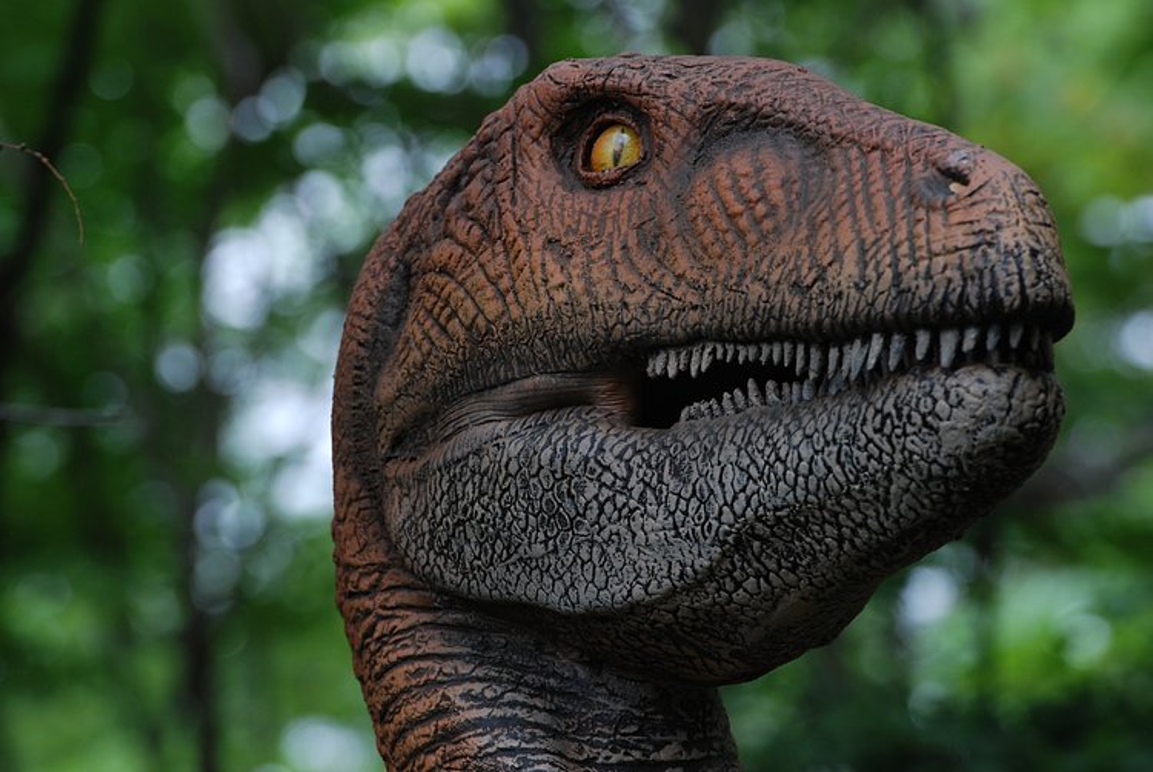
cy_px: 386
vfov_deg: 4.6
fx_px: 9619
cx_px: 576
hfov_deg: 6.9
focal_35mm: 300
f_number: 6.3
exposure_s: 1/320
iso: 320
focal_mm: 200
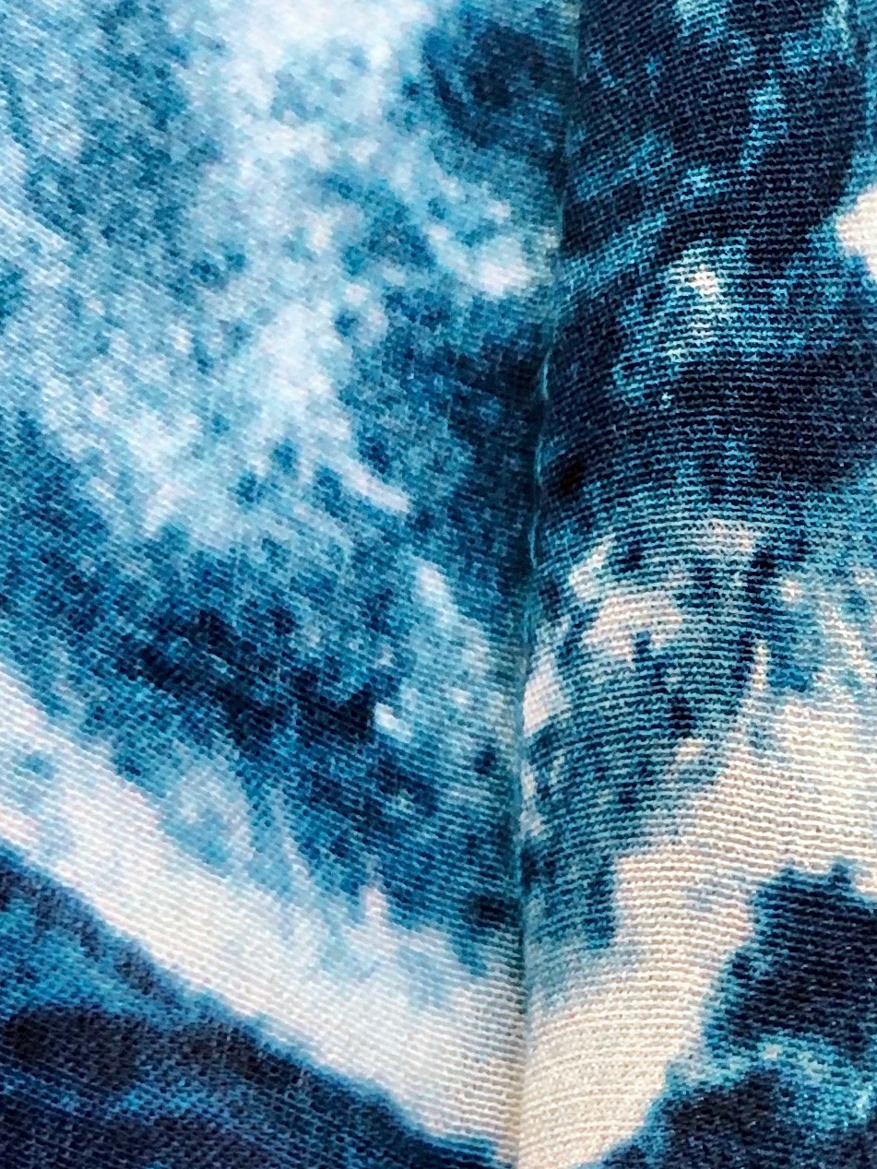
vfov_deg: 22.0
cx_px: 1046
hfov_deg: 16.0
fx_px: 3006
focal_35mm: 89
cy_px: 536
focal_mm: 3.99
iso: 32
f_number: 1.8
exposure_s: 1/25
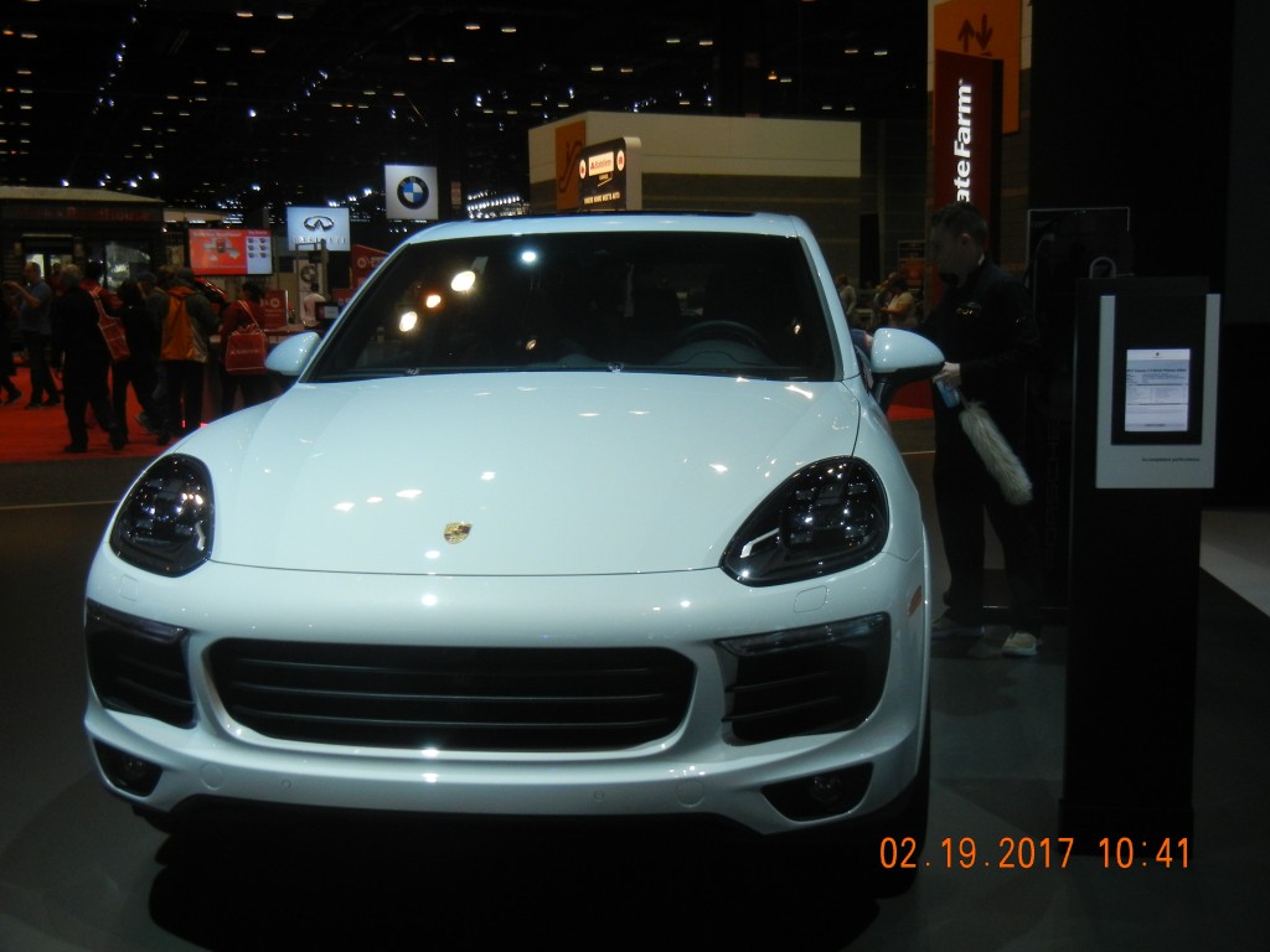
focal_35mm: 39
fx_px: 1431
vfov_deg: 36.8
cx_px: 635
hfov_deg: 47.9
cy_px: 476
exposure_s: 1/250
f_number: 3.7
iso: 407
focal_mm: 7.1
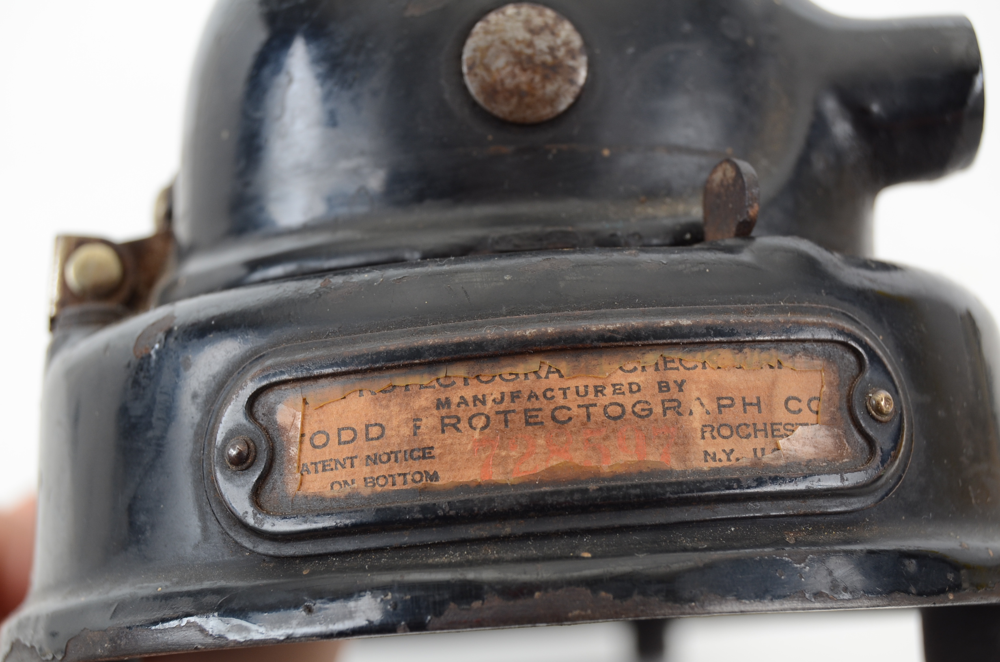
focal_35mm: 82
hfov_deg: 24.7
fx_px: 2287
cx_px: 500
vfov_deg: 16.5
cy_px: 331
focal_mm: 55
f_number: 8
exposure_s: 1/160
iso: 250
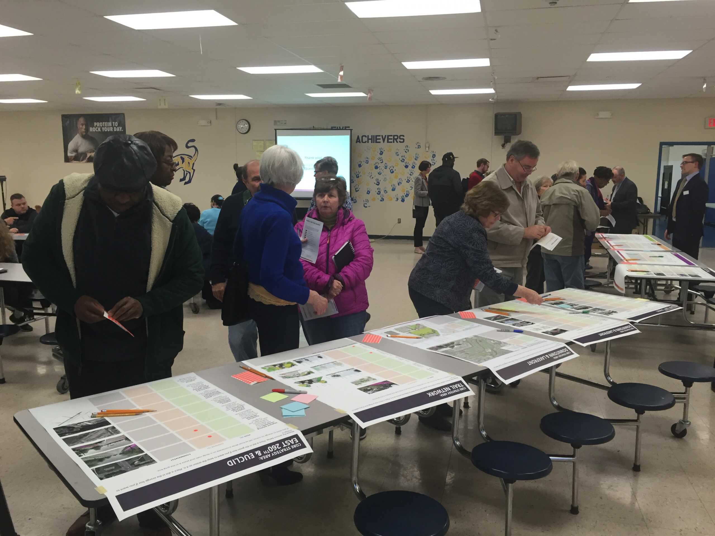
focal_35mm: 29
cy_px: 268
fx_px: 599
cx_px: 358
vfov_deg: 48.2
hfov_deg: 61.7
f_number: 2.2
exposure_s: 1/30
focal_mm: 4.15
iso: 40
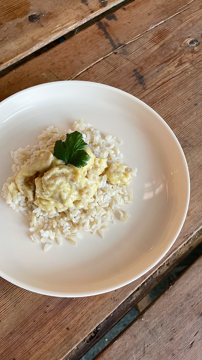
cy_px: 179
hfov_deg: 39.9
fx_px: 276
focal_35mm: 29
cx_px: 75
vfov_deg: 66.1
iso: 250
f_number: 1.6
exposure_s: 1/50
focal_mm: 4.2
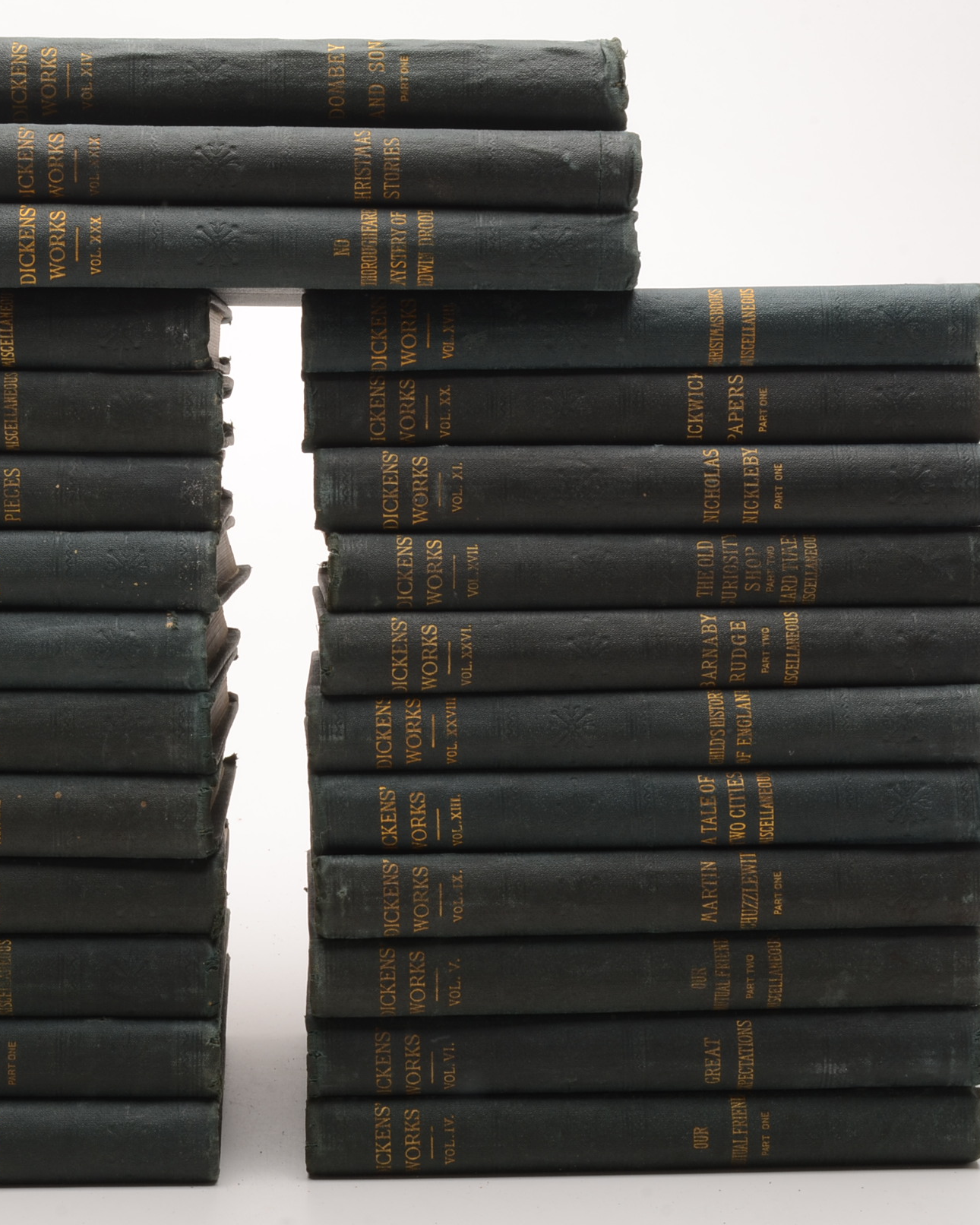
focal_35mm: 73
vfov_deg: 26.1
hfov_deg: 20.8
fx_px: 2646
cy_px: 617
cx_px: 245
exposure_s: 1/200
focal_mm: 34
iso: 100
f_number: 20
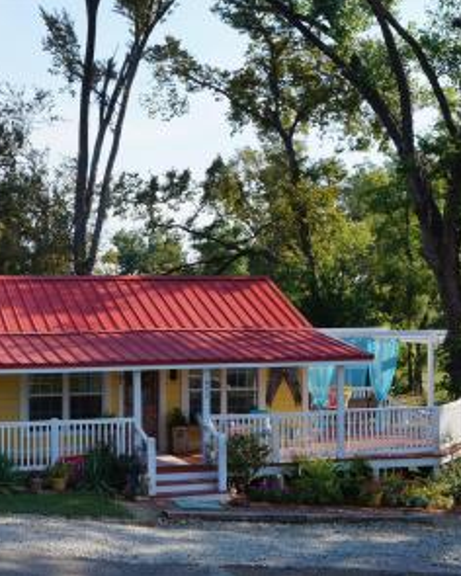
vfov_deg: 33.6
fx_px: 955
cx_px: 65
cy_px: 287
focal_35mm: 56
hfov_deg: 26.4
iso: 100
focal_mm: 26
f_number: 11
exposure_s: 1/100
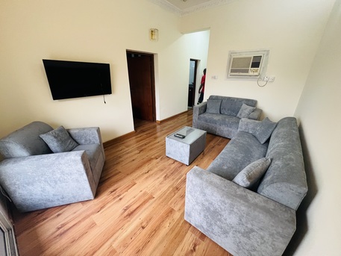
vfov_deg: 89.9
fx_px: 128
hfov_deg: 106.2
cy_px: 128
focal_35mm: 13
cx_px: 170
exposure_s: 1/99
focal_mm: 1.57
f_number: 1.8
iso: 250
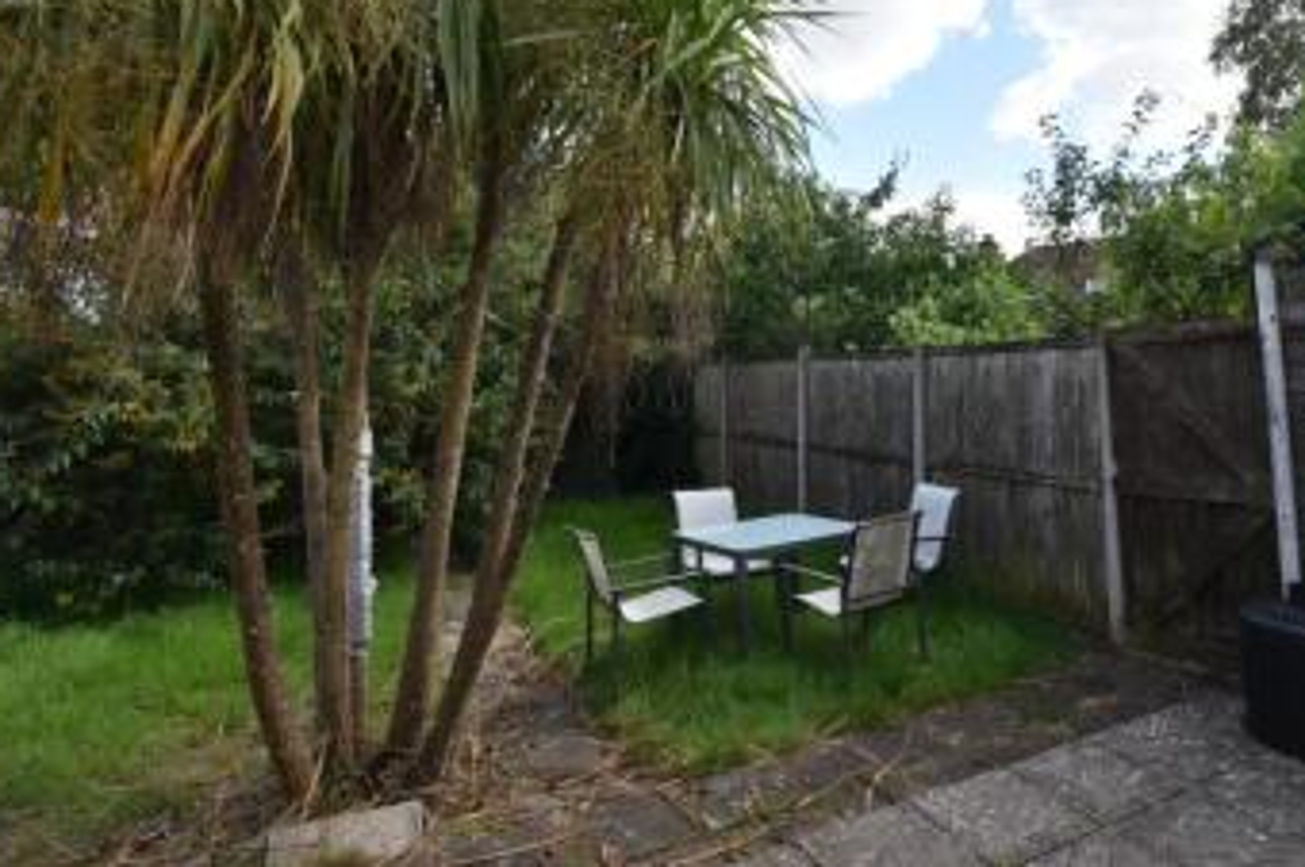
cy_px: 278
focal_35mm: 21
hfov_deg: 80.0
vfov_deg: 57.9
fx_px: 761
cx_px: 802
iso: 400
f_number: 9
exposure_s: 1/250
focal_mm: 10
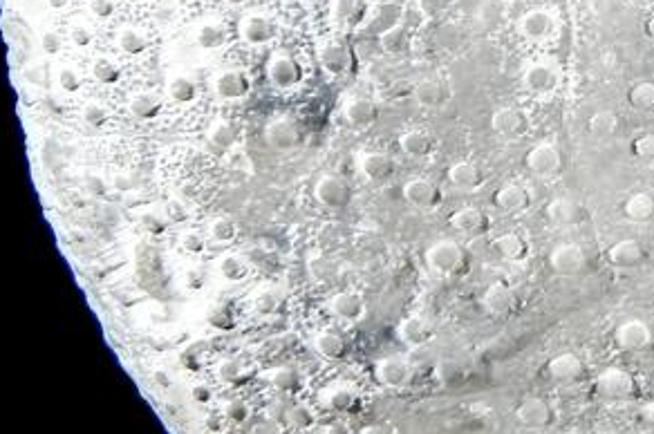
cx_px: 994
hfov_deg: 11.9
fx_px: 2994
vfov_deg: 8.2
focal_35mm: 165
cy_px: -159
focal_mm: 6.6
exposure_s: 1/101
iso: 160
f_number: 3.2
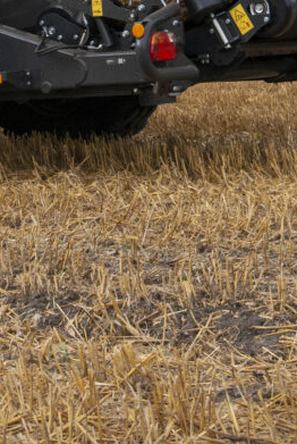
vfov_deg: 14.2
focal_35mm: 140
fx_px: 1730
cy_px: -90
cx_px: 93
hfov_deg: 9.8
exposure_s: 1/640
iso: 800
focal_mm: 35
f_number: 8
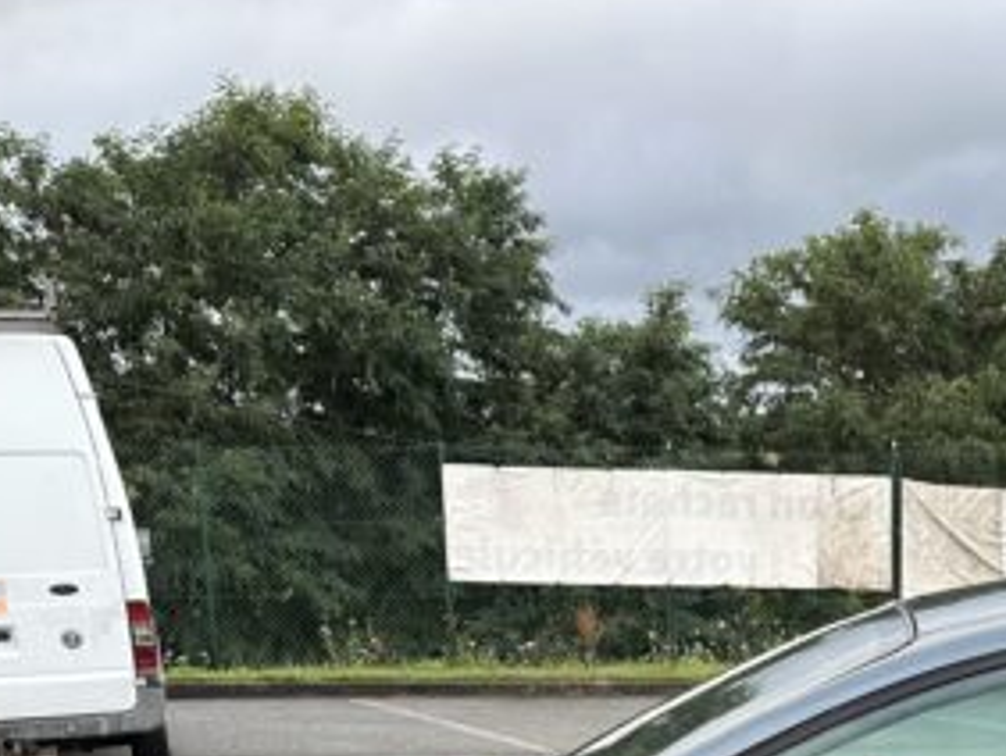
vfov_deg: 19.7
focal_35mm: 68
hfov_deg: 26.8
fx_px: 1978
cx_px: 1035
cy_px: 1020
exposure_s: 1/797
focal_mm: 6.86
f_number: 1.78
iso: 80
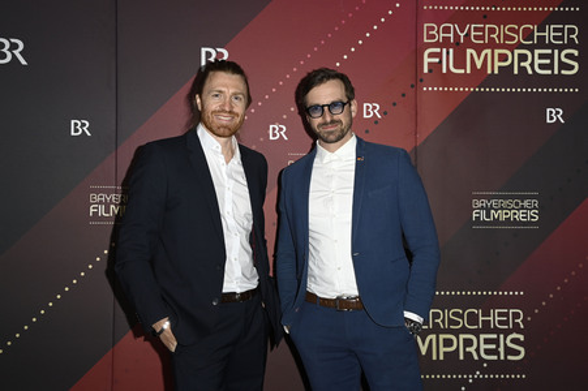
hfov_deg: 48.5
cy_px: 196
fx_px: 653
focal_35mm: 40
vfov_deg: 33.4
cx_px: 294
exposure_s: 1/250
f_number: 5.6
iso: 800
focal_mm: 40
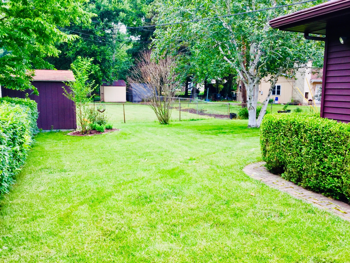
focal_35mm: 31
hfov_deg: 58.4
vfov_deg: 45.4
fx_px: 313
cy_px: 132
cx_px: 175
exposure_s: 1/60
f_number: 2.4
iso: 25
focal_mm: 3.3
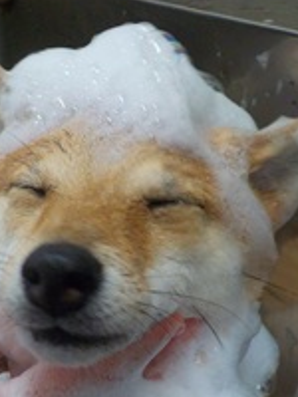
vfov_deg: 31.6
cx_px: 107
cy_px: 302
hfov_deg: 24.3
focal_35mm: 60
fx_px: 689
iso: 250
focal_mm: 4.1
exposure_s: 1/30
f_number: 3.3
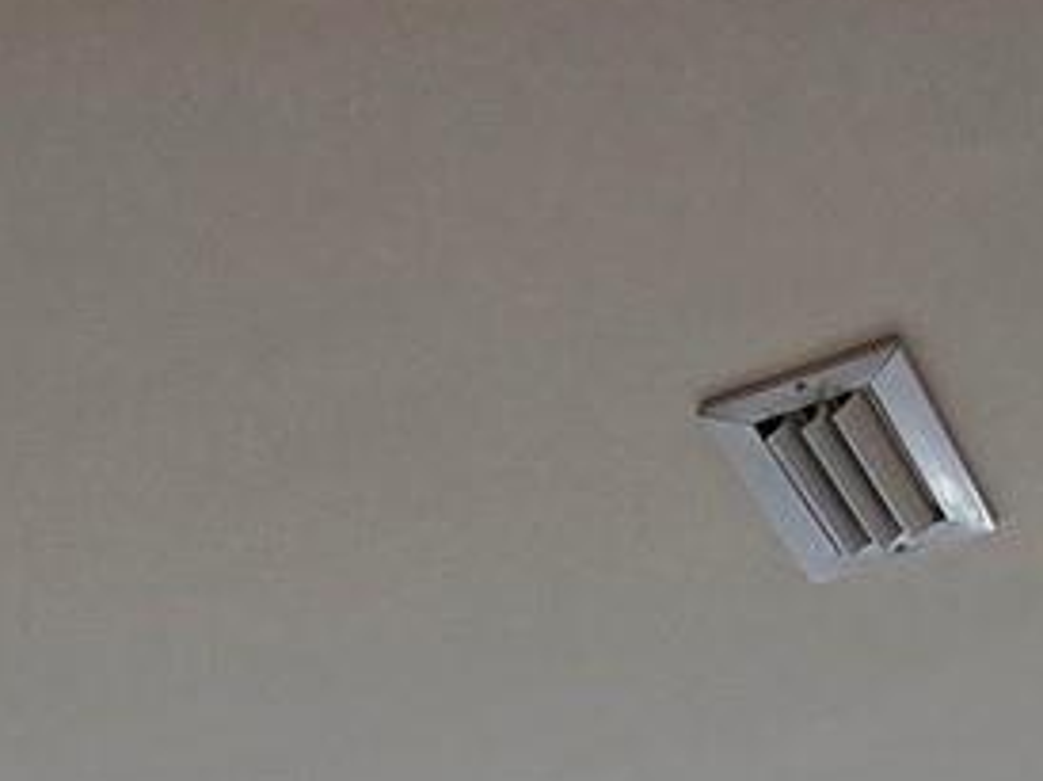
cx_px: 198
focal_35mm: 76
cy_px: 2198
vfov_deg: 12.1
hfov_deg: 25.2
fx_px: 2288
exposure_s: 1/221
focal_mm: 2.2
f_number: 2.2
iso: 50
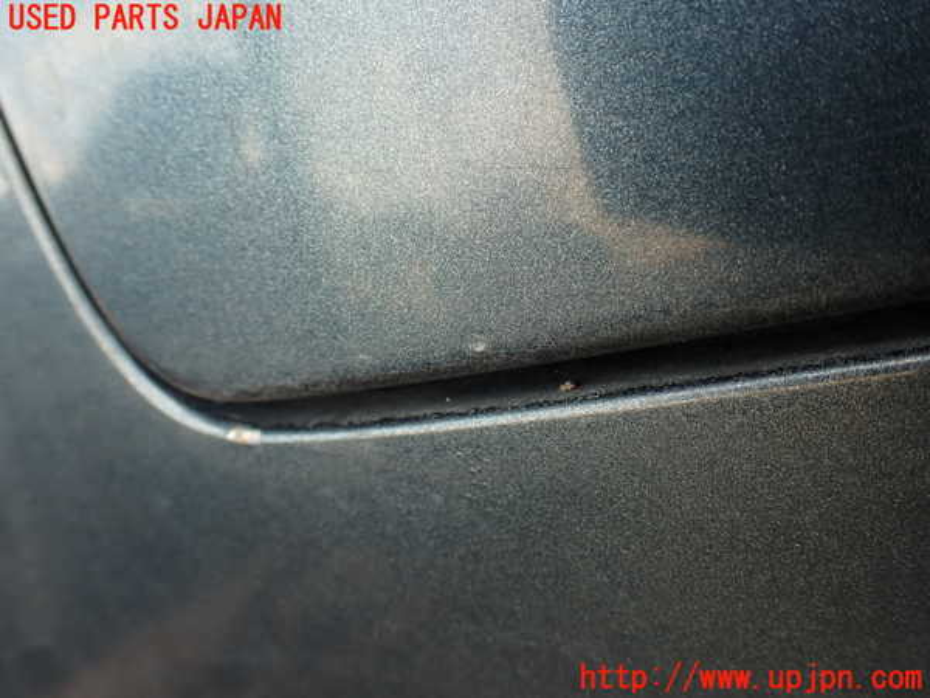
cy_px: 349
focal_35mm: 32
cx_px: 465
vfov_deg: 44.2
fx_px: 860
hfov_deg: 56.8
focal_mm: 5.79
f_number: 3.2
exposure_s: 1/80
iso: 100
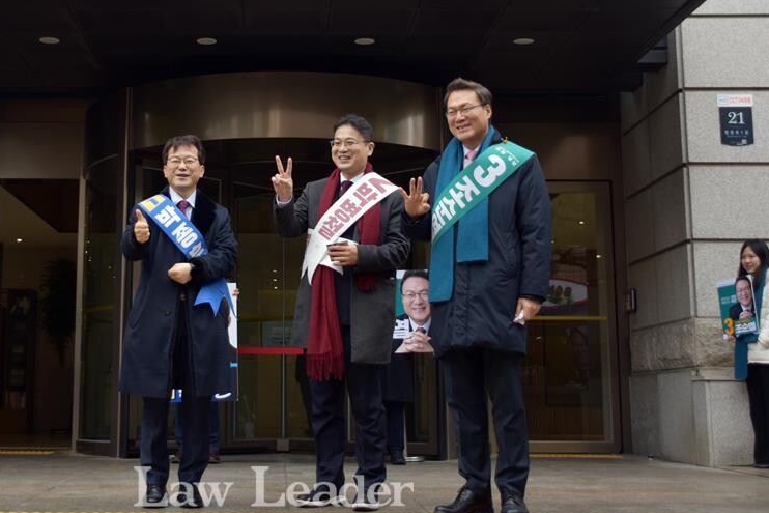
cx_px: 258
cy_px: 192
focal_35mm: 58
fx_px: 1239
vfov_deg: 23.3
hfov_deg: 34.2
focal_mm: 28
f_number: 4
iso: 125
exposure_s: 1/200
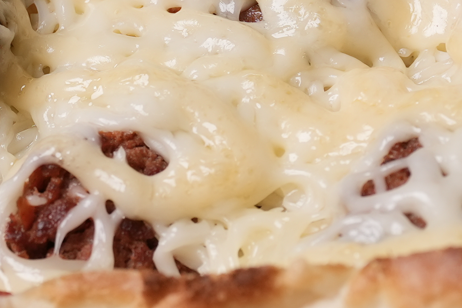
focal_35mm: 644
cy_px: -62
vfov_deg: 2.1
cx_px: -18
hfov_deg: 3.2
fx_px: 8264
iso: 200
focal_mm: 105
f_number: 4.5
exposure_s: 1/250
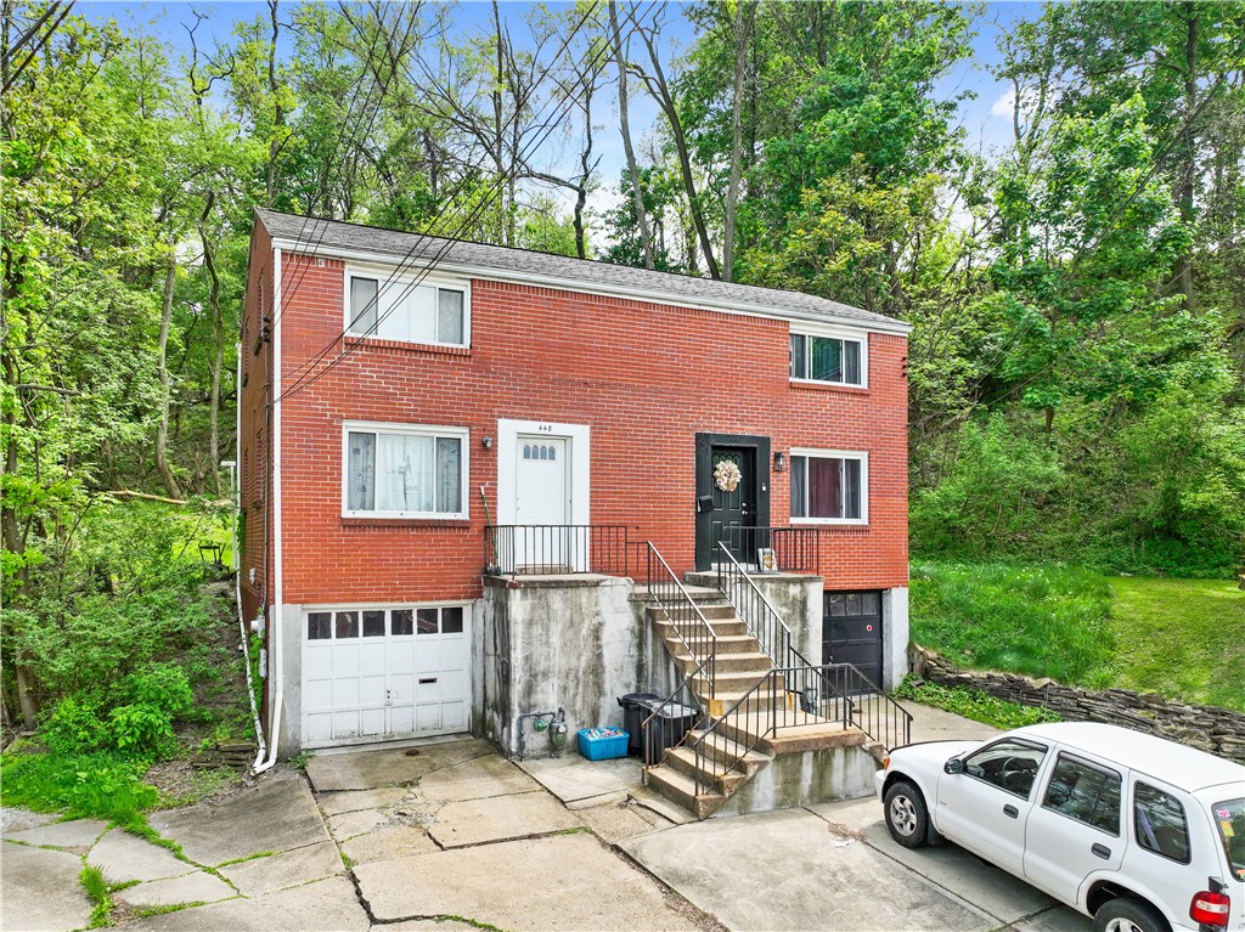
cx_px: 622
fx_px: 863
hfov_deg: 71.6
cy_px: 466
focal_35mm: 24
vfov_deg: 56.8
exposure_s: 1/2000
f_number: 2.8
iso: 210
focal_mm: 12.29
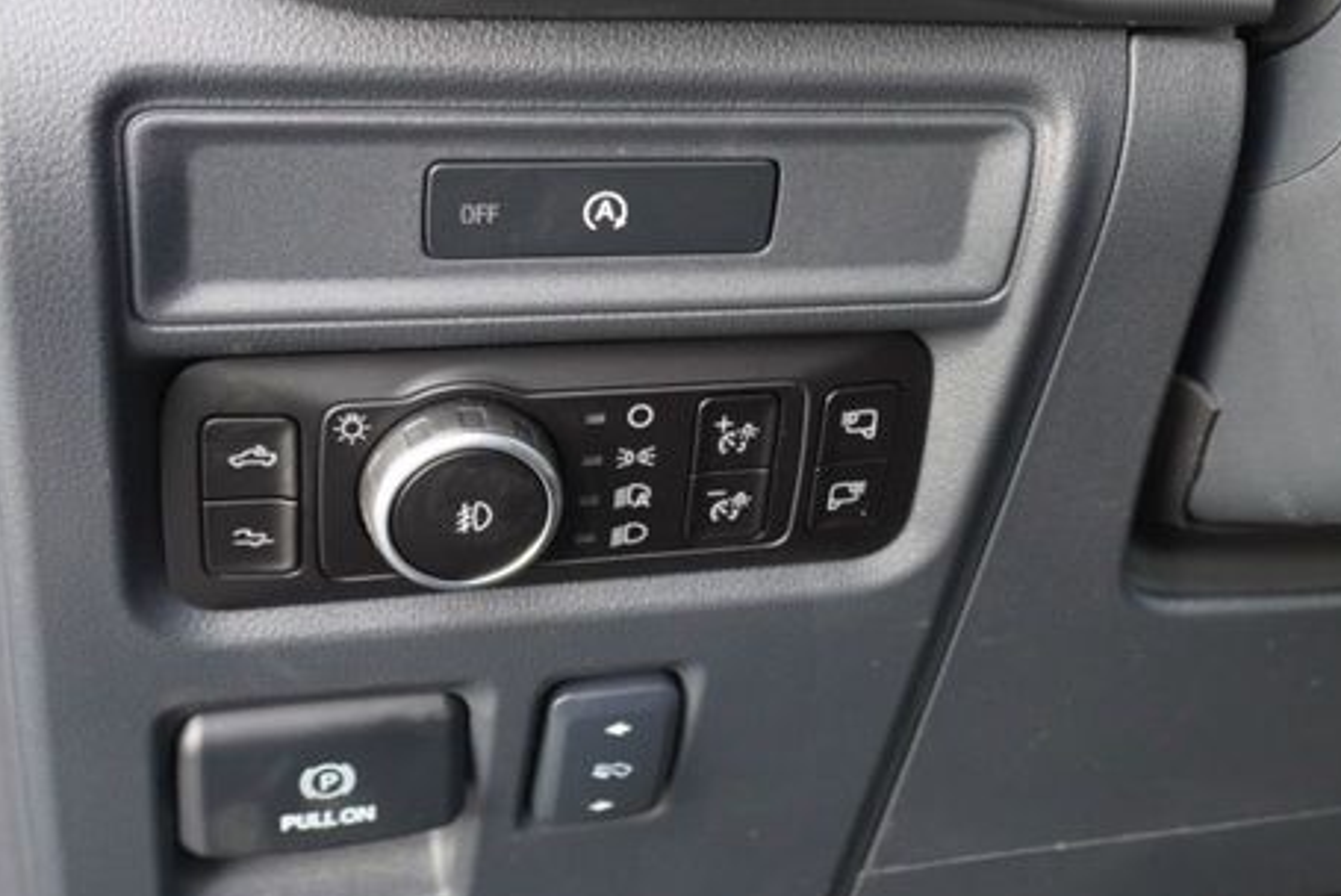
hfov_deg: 36.4
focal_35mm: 54
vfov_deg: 25.1
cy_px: 392
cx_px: 911
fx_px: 2013
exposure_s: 1/60
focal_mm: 16
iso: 640
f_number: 4
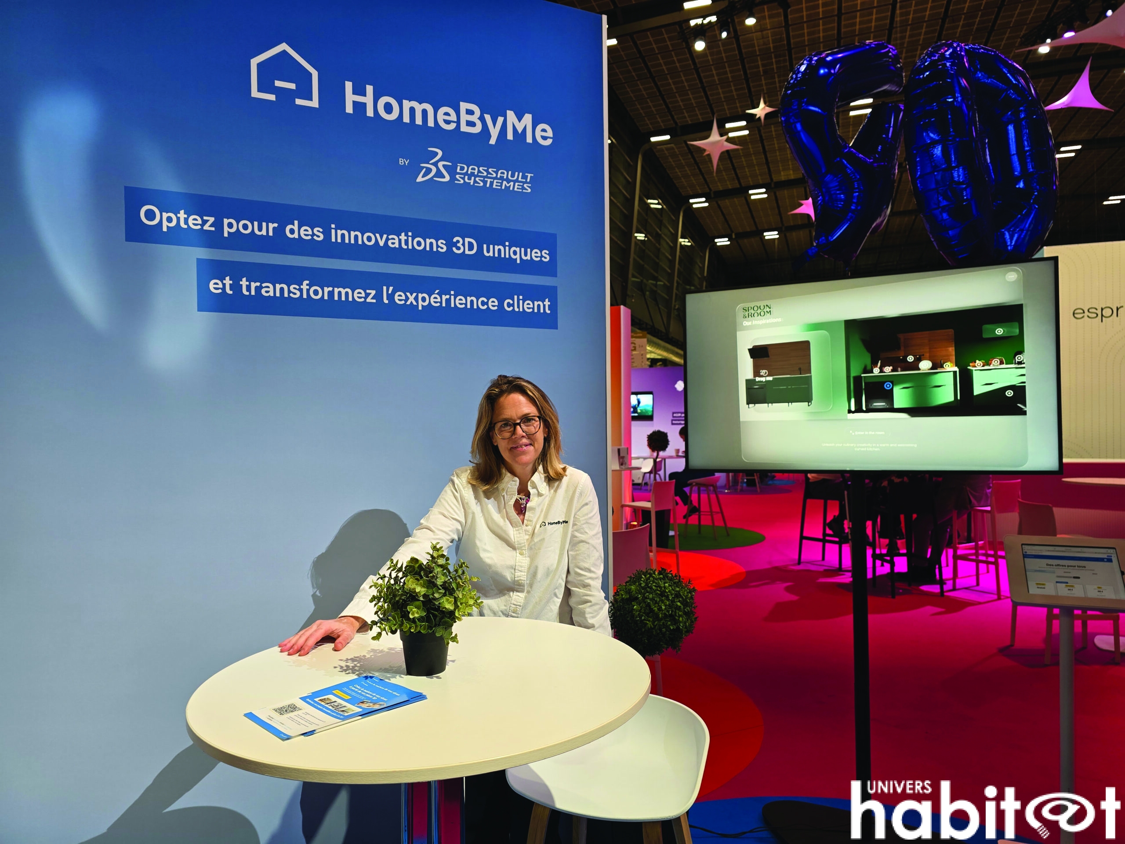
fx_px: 747
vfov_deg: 58.9
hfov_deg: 73.9
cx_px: 562
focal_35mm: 23
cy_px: 422
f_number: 1.7
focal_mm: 6.3
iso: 64
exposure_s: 1/53
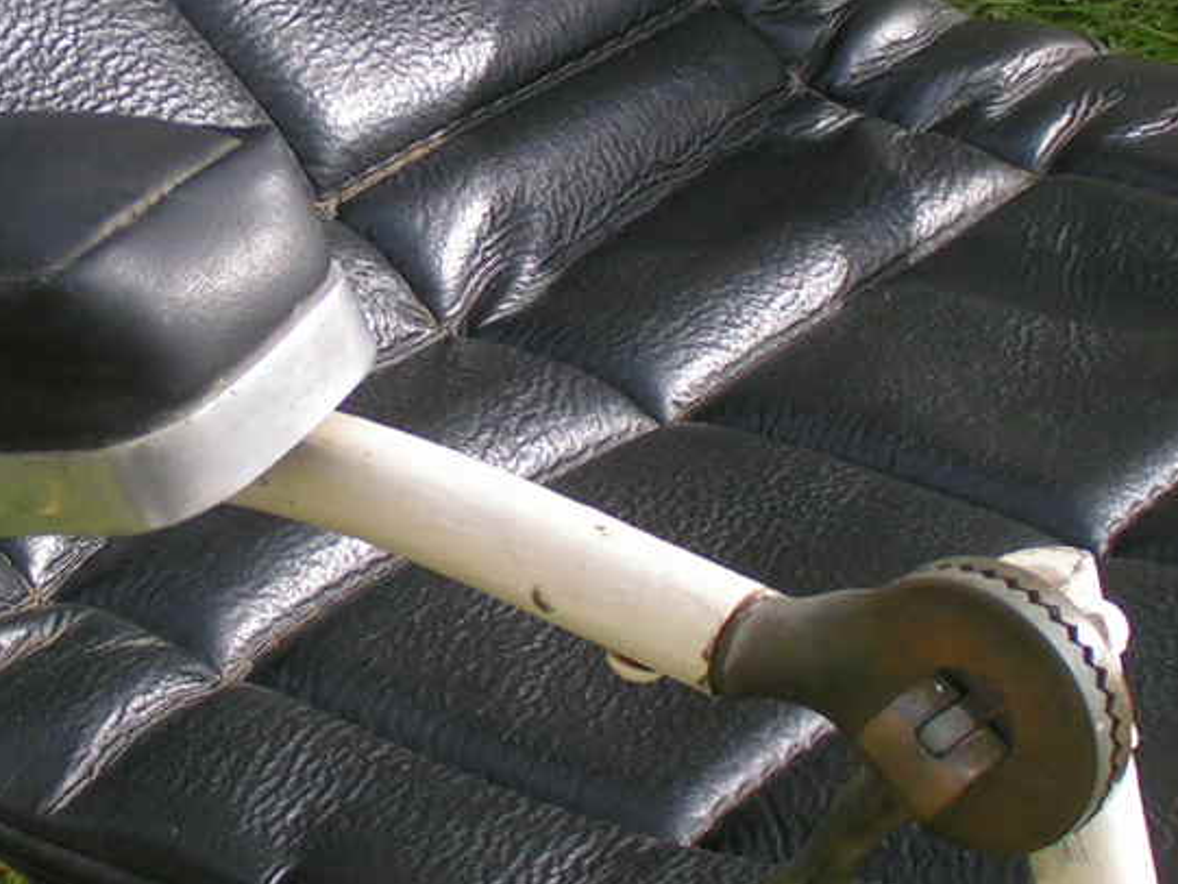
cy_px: 361
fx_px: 5072
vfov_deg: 10.0
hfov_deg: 13.2
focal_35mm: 149
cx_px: 168
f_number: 5
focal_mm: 9.7
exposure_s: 1/200
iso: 50
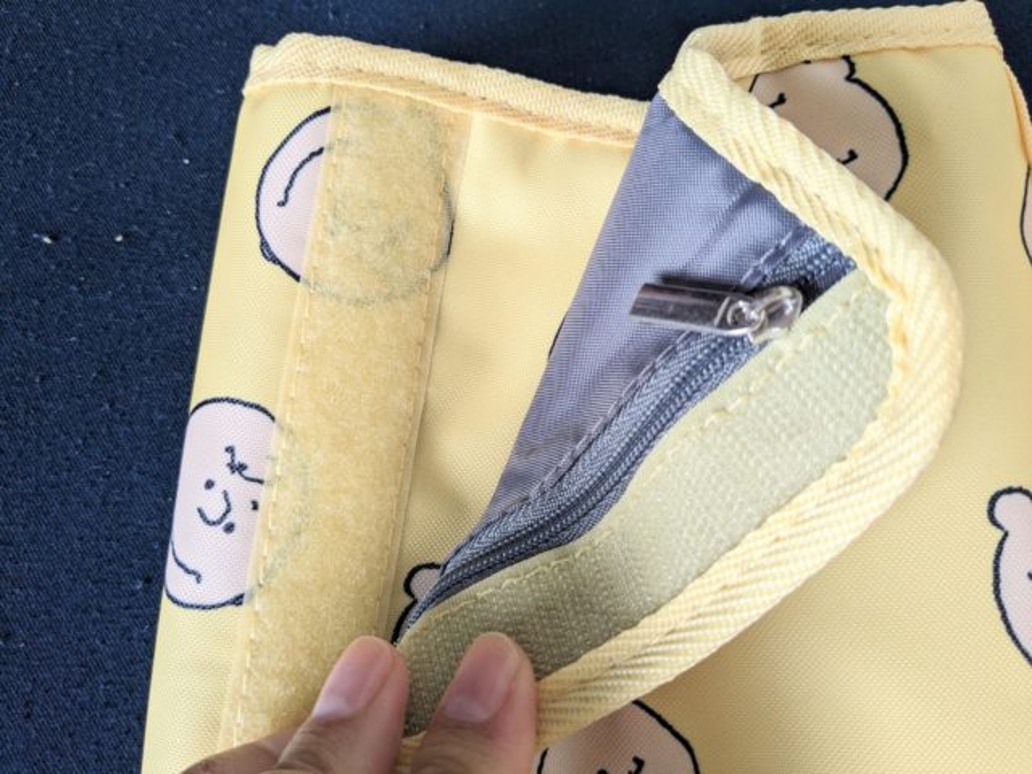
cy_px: 387
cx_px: 516
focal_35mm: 27
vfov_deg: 51.4
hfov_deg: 65.3
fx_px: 805
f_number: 1.73
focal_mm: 4.38
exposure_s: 1/99.9
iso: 100
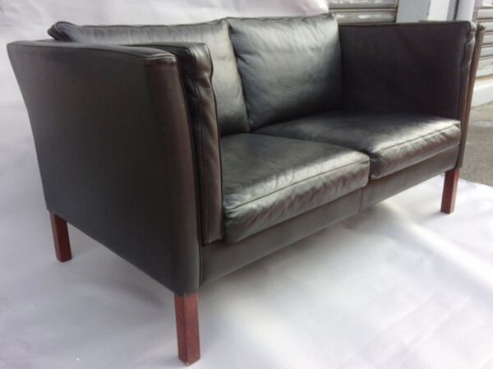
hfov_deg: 61.7
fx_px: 413
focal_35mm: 29
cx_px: 246
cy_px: 184
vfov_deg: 48.2
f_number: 2.2
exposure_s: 1/183
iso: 32
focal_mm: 4.15
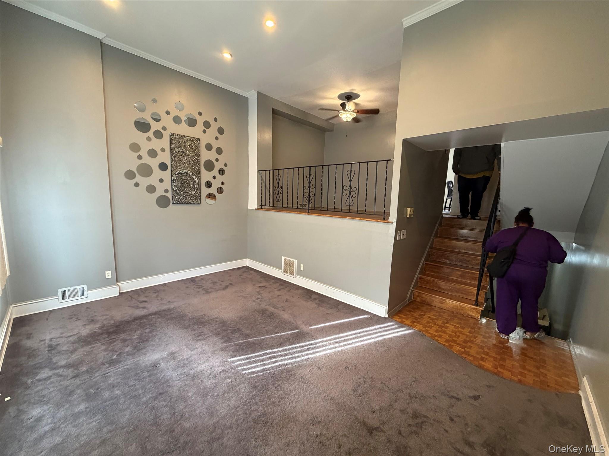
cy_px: 228
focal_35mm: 14
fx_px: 246
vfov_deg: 85.7
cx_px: 304
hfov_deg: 102.1
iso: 320
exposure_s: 1/60
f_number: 2.2
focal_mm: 2.22
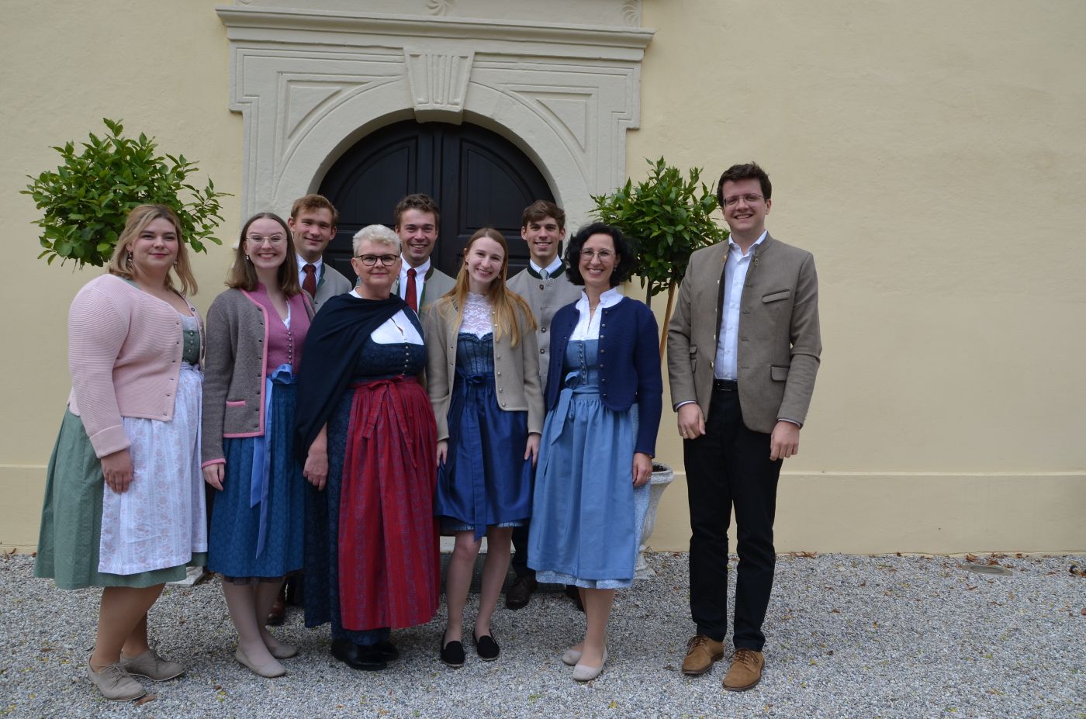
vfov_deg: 47.7
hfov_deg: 67.5
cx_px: 543
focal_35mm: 27
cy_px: 360
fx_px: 813
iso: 200
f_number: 7.1
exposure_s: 1/200
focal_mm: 18
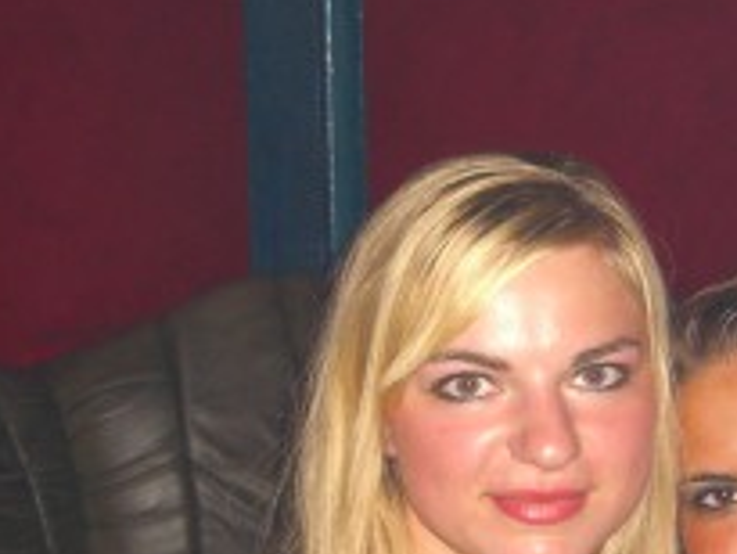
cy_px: 442
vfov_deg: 13.3
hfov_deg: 17.6
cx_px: 579
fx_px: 2365
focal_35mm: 111
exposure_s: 1/60
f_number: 2.8
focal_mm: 7.9
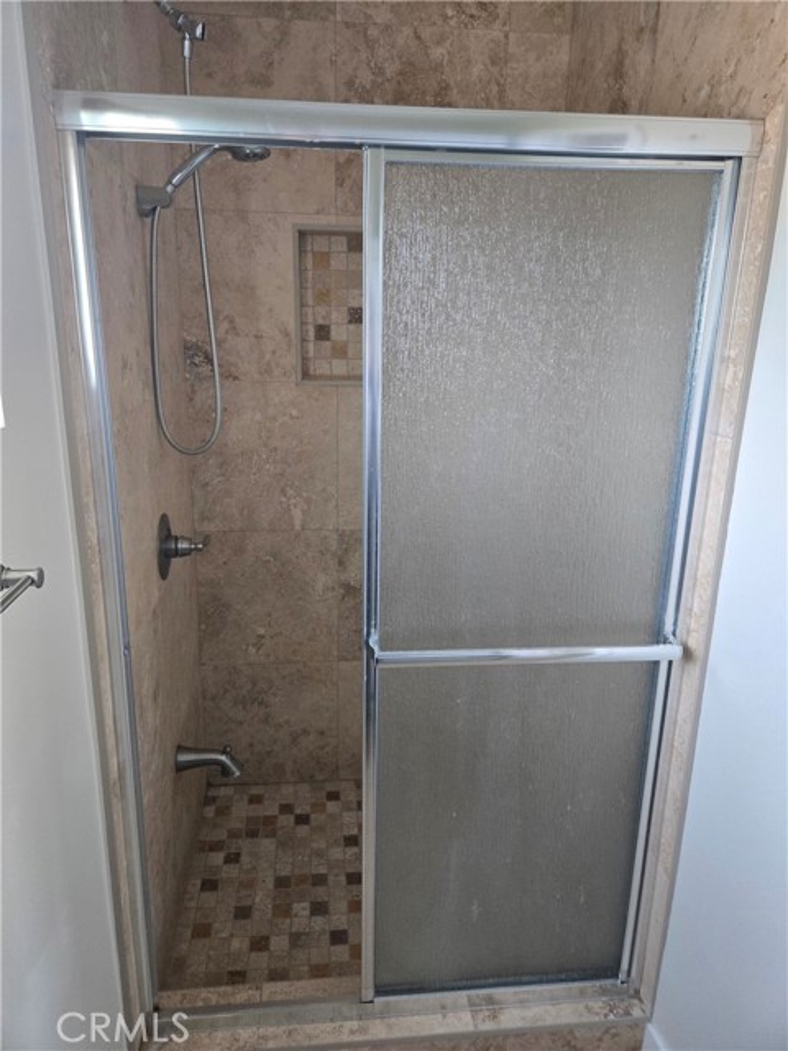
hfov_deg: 58.9
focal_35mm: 23
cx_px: 394
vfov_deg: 73.9
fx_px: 698
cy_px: 526
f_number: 1.8
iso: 320
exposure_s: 1/120
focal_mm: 5.4
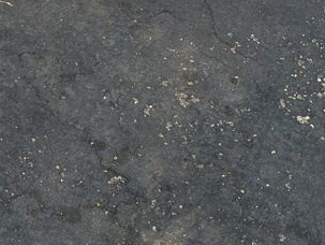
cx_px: 1
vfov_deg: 16.0
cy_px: -45
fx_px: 837
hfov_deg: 21.2
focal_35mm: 89
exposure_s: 1/513
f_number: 2.2
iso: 32
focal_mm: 4.12
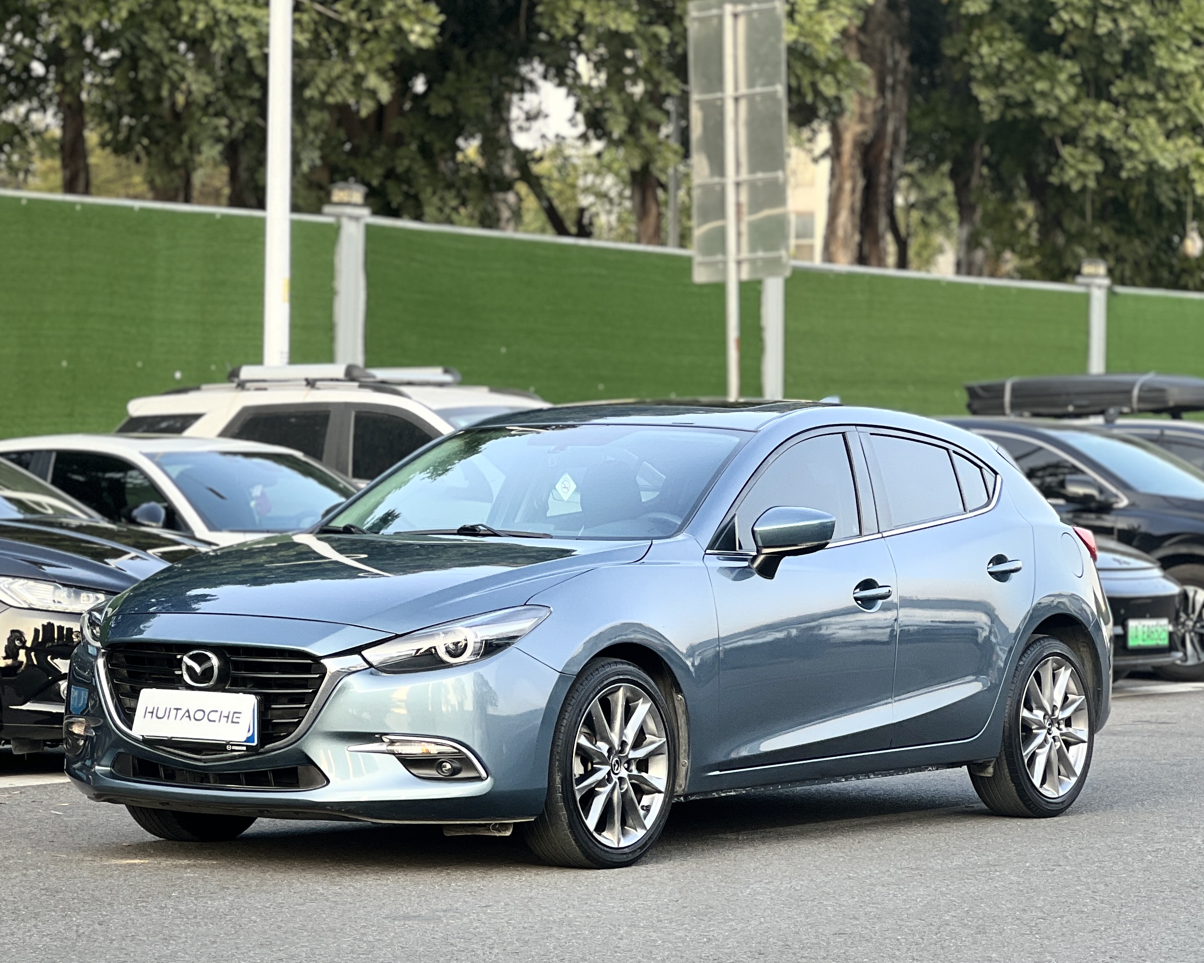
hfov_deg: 23.3
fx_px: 2922
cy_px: 482
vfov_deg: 18.7
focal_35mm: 82
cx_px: 582
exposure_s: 1/121
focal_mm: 9
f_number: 2.8
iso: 40
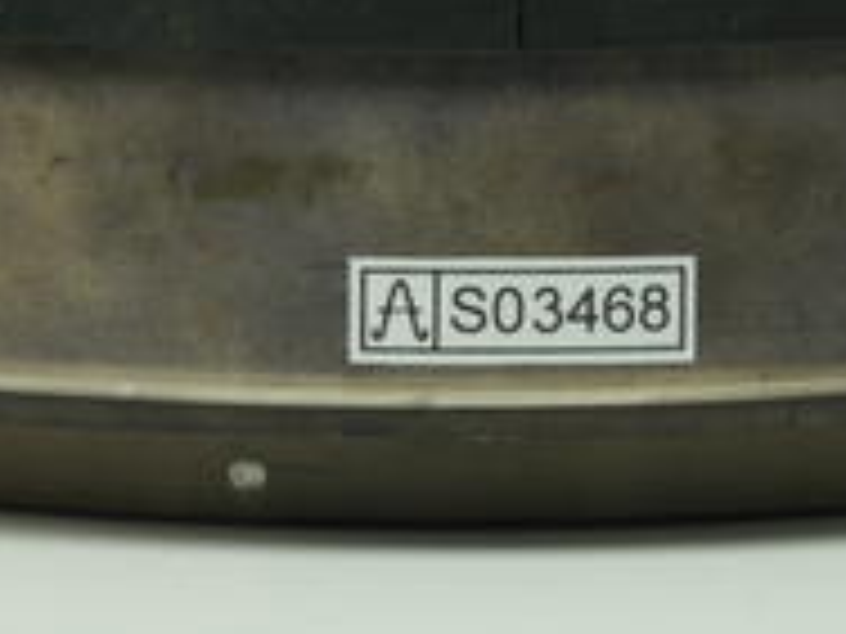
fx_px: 14542
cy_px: 256
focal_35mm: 595
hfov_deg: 3.3
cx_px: 522
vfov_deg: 2.5
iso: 400
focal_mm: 140
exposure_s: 1/8
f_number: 11
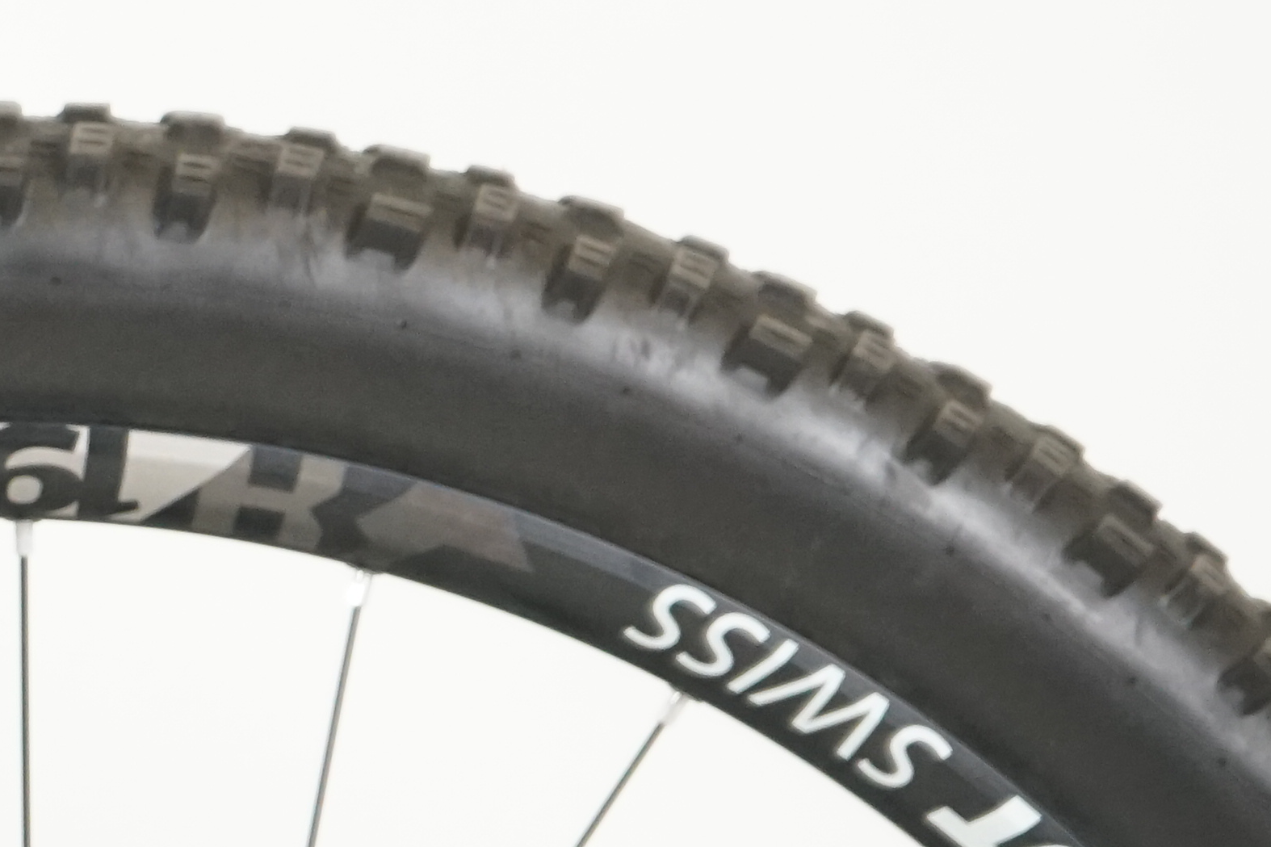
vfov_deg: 5.6
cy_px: 803
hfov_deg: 8.2
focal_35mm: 244
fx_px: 8613
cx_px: -748
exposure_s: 1/200
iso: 2500
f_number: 5.6
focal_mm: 64
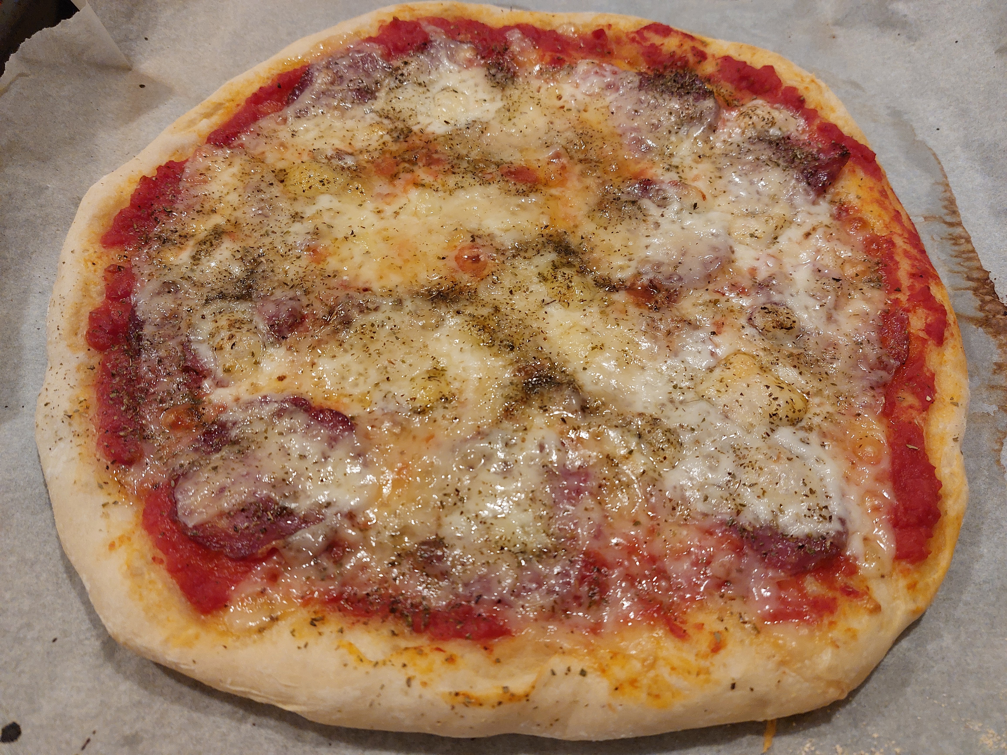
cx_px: 504
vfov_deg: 54.9
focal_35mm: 25
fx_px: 727
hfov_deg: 69.4
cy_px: 378
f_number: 1.8
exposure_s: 1/50
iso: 320
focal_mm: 5.23
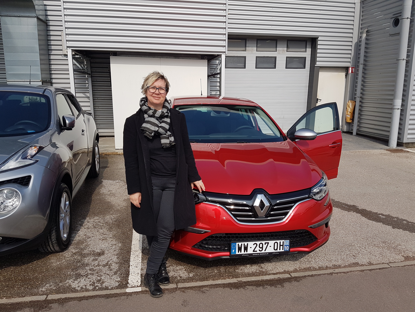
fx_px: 312
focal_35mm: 26
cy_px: 156
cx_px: 208
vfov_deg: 53.1
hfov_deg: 67.3
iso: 40
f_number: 1.7
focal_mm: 4.2
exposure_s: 1/2848
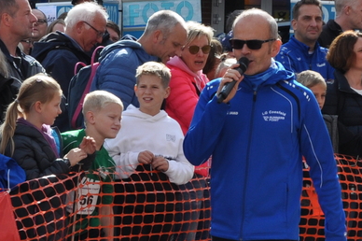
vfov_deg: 5.3
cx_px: 272
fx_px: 2591
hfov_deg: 8.0
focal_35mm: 258
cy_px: 64
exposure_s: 1/250
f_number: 8
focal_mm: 45
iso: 200
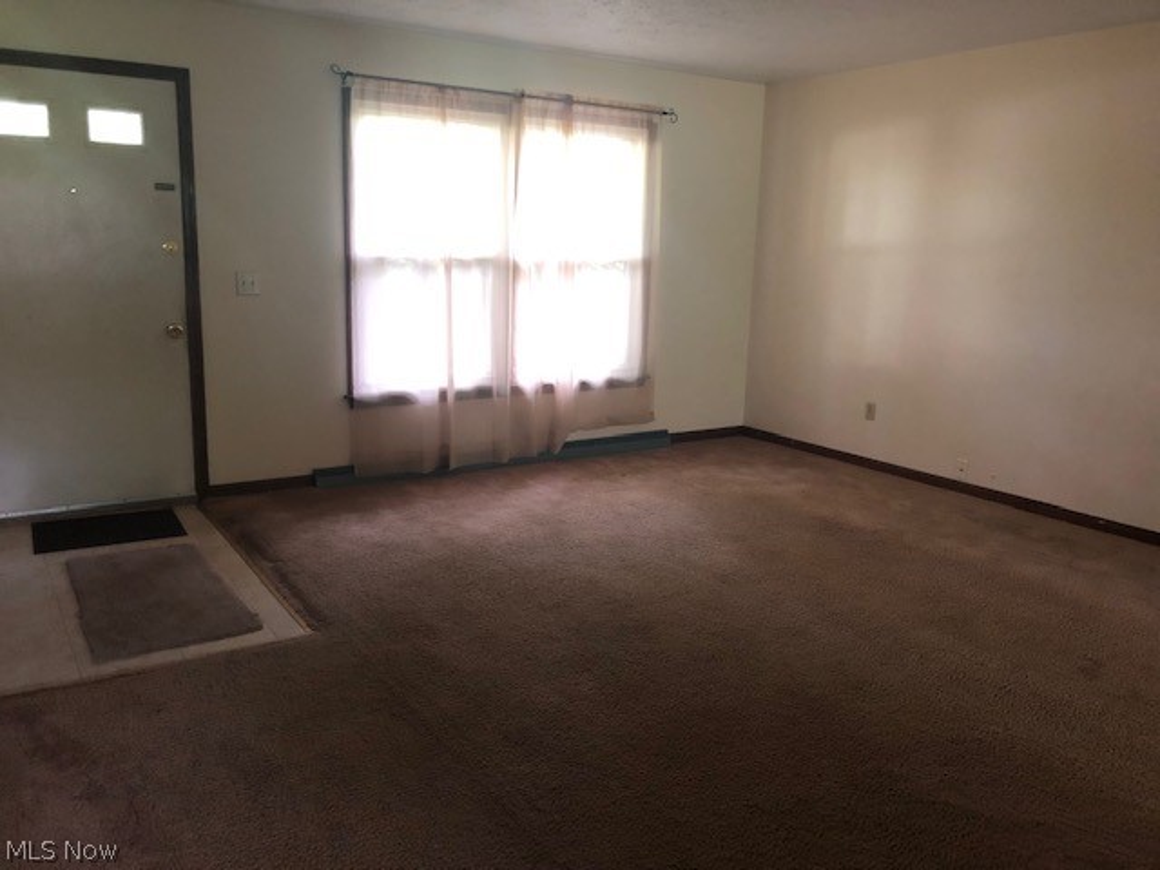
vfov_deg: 49.7
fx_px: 938
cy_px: 435
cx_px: 580
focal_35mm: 28
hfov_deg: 63.4
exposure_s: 1/7
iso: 100
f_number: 1.8
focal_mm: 4
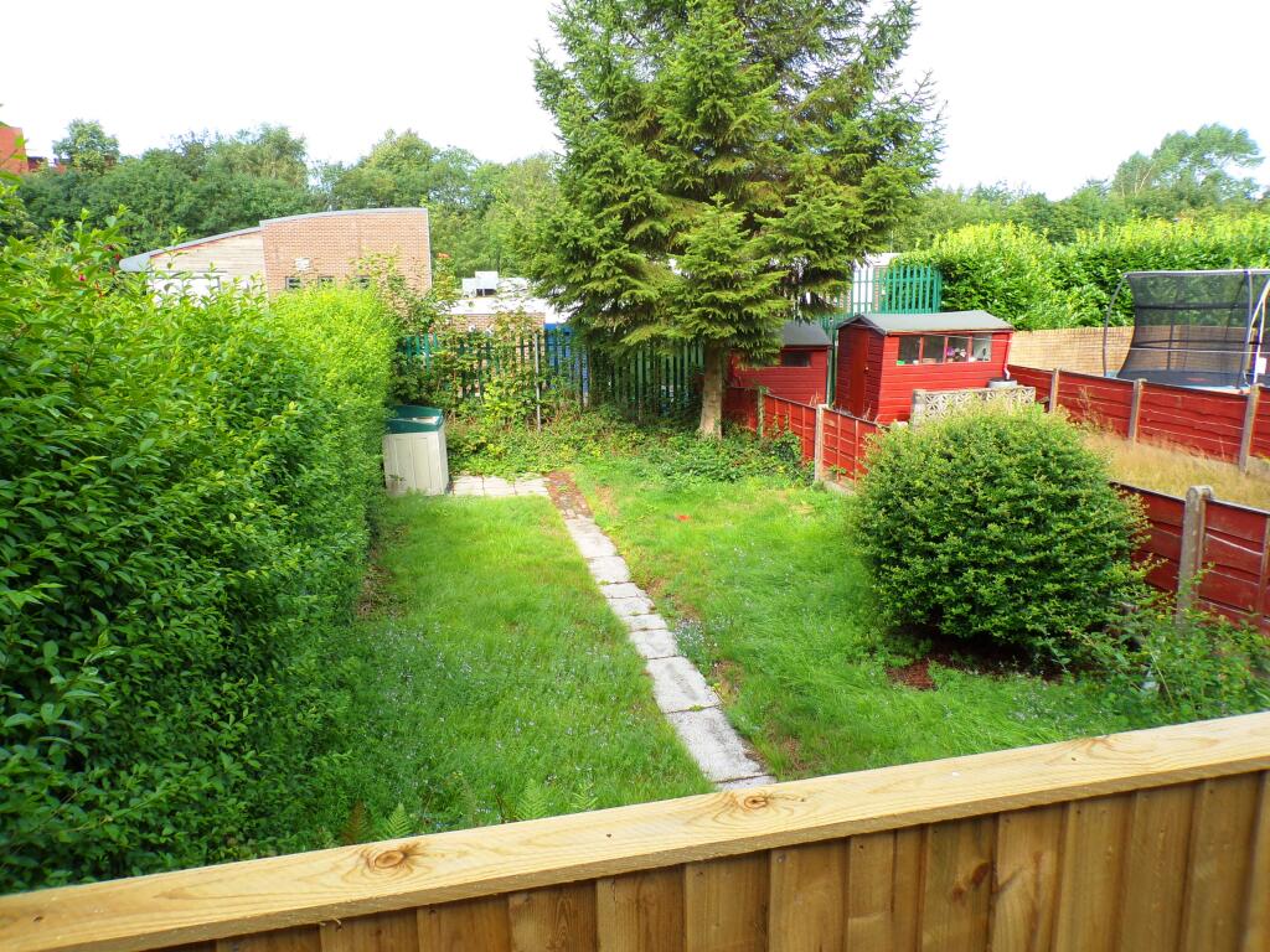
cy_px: 476
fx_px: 881
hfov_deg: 71.6
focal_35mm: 24
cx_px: 635
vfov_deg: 56.8
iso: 80
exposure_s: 1/85
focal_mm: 4.3
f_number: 5.8
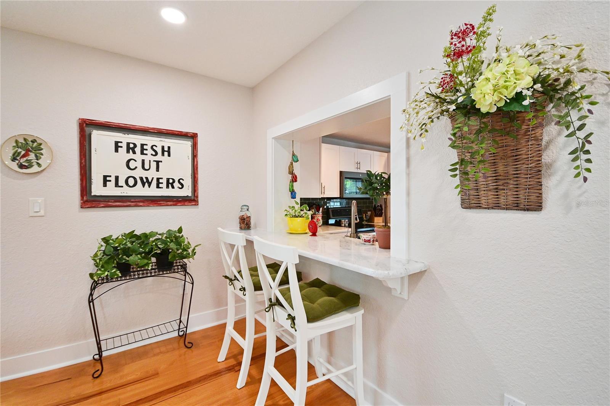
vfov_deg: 77.3
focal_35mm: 15
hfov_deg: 100.4
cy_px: 203
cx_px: 305
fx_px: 254
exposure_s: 1/125
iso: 800
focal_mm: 10
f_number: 5.6
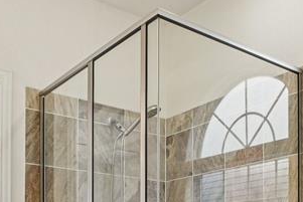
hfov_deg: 37.4
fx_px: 429
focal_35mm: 51
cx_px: 246
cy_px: 258
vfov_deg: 23.6
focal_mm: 10
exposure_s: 1/60
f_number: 8
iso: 400
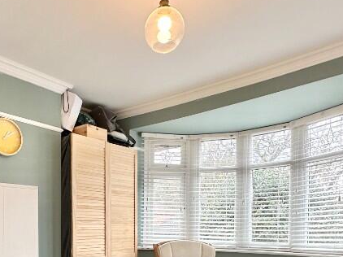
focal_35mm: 34
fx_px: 337
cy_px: 235
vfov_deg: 38.6
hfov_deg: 52.8
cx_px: 111
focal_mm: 2.22
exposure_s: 1/99
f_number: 2.2
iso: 100
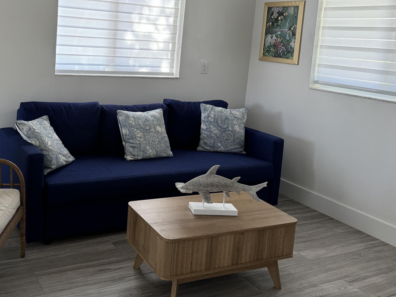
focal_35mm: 37
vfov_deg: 37.8
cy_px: 80
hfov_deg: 48.7
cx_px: 114
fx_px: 423
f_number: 1.78
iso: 200
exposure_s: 1/121
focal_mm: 6.76
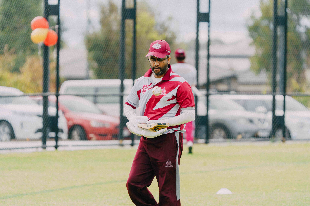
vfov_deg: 3.7
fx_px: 3238
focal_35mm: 376
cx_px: 155
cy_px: 103
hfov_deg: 5.5
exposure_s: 1/800
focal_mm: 376
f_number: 6.3
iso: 500
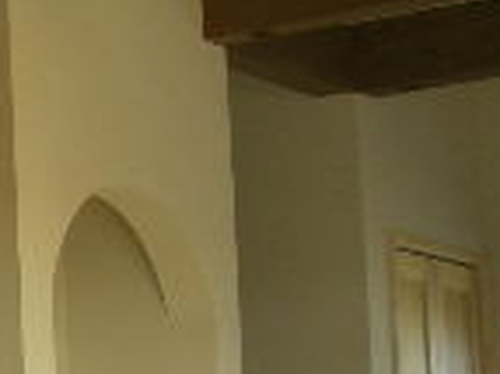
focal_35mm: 170
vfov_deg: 8.6
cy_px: 440
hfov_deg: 10.9
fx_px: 2453
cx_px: -402
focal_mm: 6.3
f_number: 3.3
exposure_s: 1/50
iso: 64
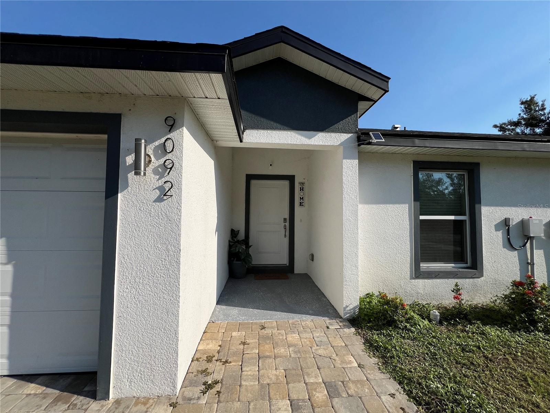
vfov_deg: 89.9
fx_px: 207
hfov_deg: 106.2
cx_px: 275
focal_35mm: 13
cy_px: 206
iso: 40
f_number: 1.8
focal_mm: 1.57
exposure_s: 1/5000
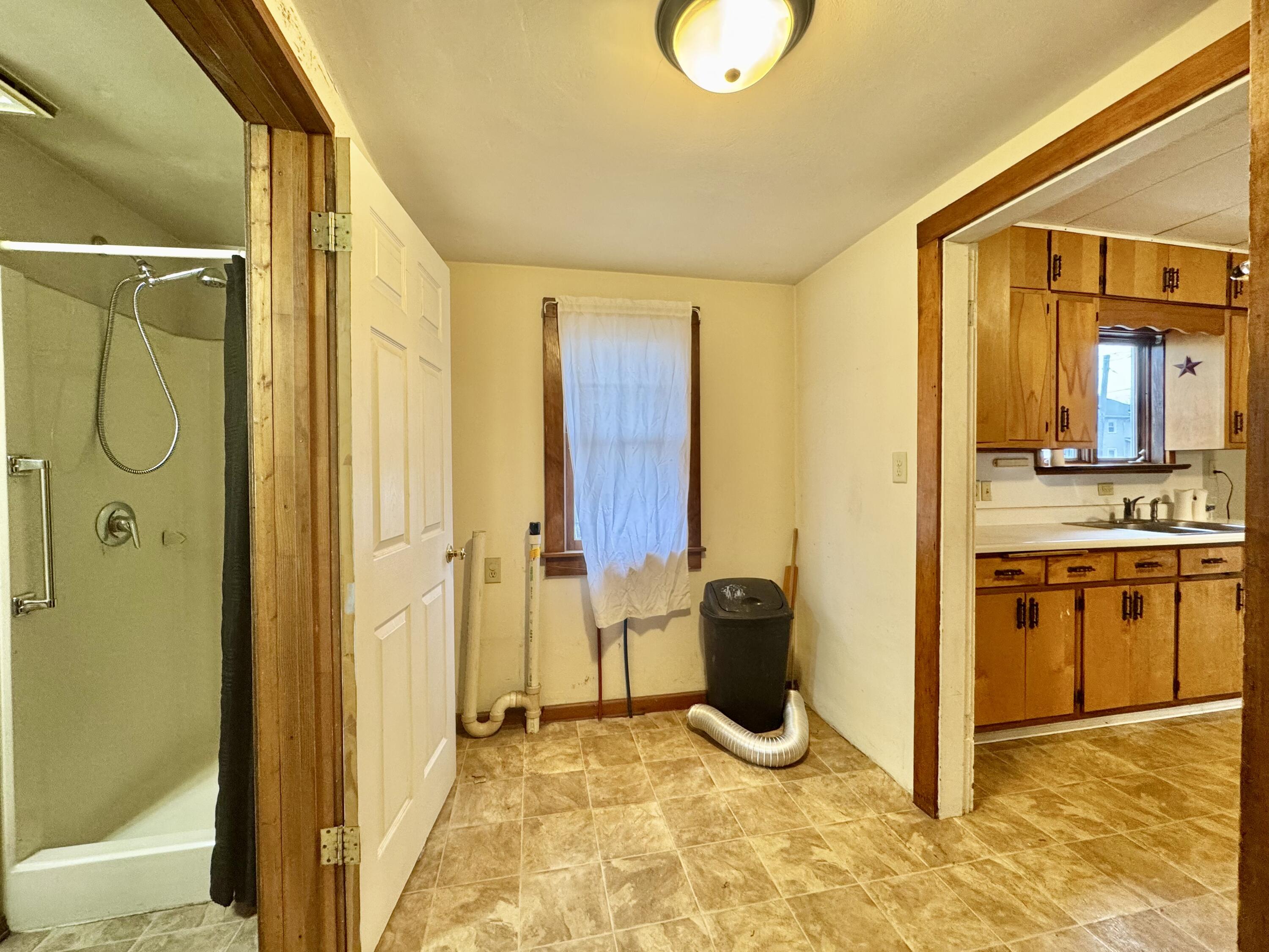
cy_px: 476
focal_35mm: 14
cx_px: 634
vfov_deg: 85.7
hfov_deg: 102.1
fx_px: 513
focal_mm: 2.22
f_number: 2.2
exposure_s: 1/60
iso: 200
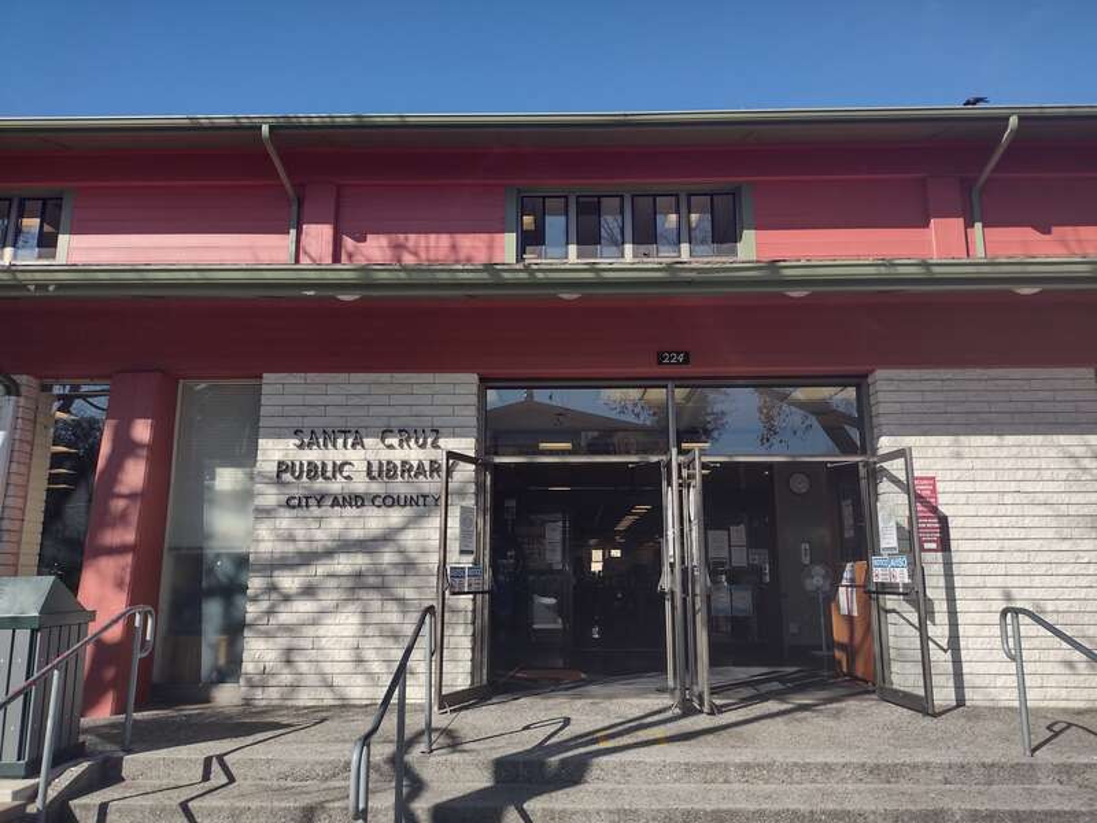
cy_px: 412
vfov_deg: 51.4
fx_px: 856
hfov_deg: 65.3
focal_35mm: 27
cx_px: 548
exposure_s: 1/2391
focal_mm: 4.71
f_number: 1.7
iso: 100
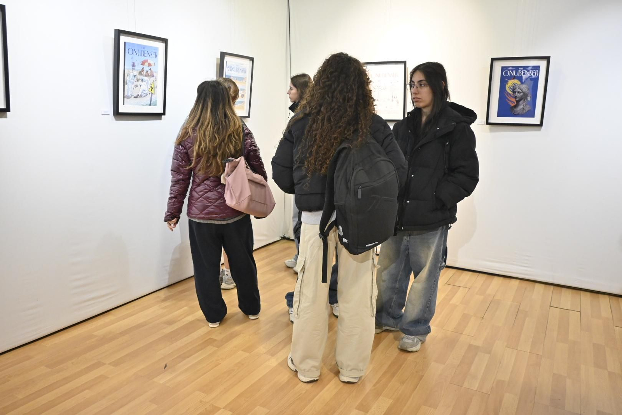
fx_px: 479
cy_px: 208
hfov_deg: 65.9
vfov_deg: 46.8
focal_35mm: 28
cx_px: 311
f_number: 3.8
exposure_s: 1/200
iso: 2000
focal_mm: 18.5
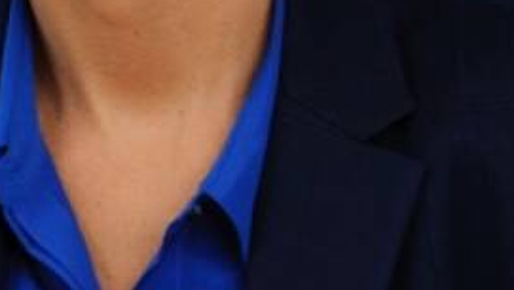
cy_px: -154
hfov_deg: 4.7
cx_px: -112
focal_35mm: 458
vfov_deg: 2.7
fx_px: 6248
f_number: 4.5
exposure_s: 1/125
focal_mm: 116
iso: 200
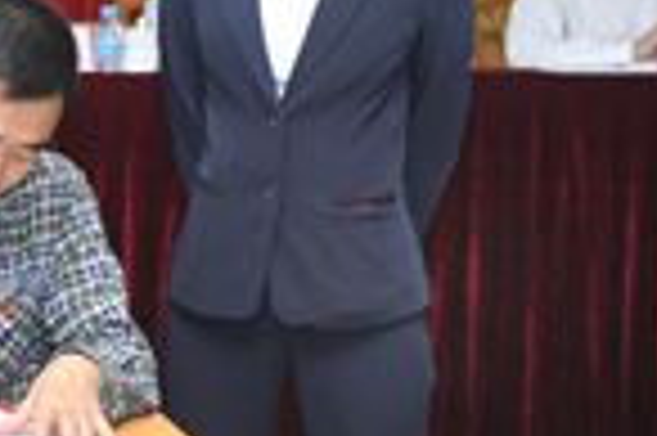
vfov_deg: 12.3
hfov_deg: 15.9
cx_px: -495
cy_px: 191
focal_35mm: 111
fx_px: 2023
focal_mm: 18
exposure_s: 1/60
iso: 500
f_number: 5.6
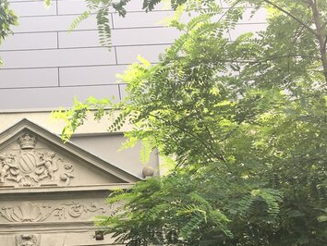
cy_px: 244
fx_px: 596
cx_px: 15
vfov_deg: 22.4
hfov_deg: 29.1
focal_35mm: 63
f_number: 2.2
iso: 25
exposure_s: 1/131
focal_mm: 4.15
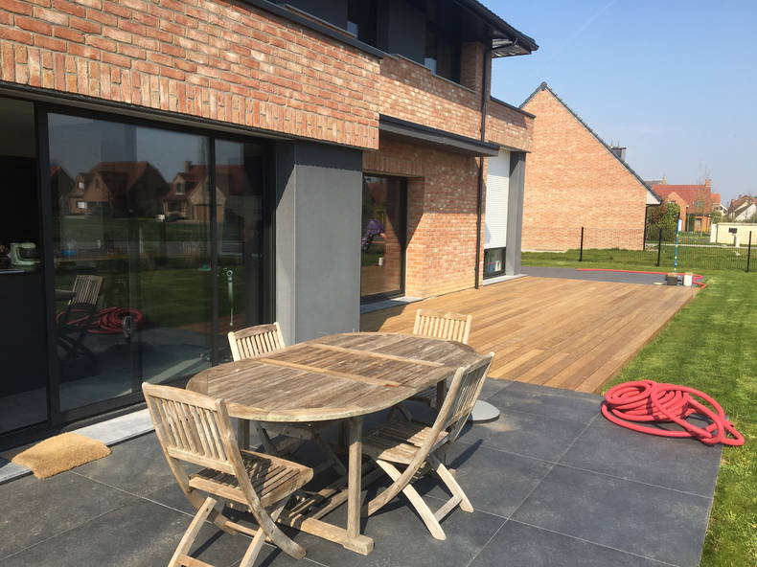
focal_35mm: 29
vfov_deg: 48.2
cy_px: 284
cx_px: 378
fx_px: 634
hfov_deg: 61.7
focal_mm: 4.15
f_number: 2.2
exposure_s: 1/1304
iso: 25
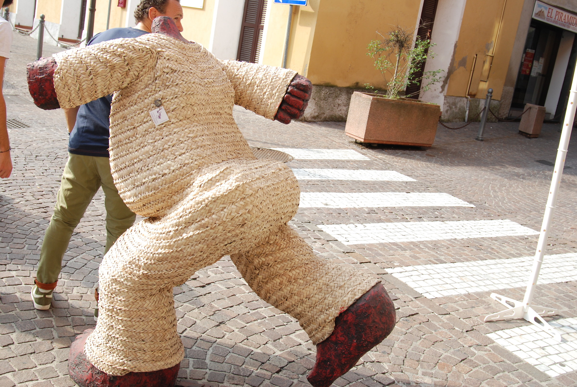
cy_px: 194
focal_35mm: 36
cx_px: 288
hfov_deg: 53.0
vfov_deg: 37.0
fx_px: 578
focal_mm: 24
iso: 200
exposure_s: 1/100
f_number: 5.6
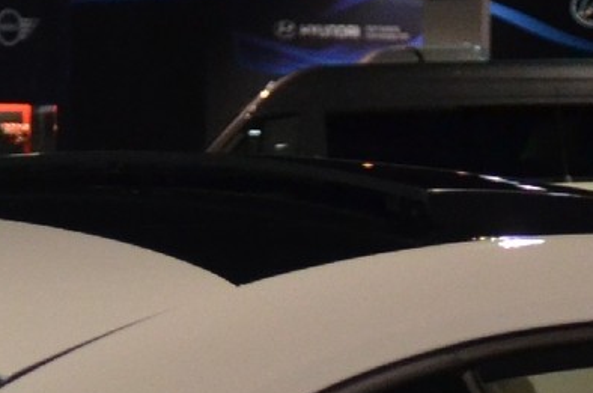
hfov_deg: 9.4
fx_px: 3603
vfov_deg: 6.0
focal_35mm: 219
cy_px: 937
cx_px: 181
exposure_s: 1/125
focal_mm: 23
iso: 1600
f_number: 2.8
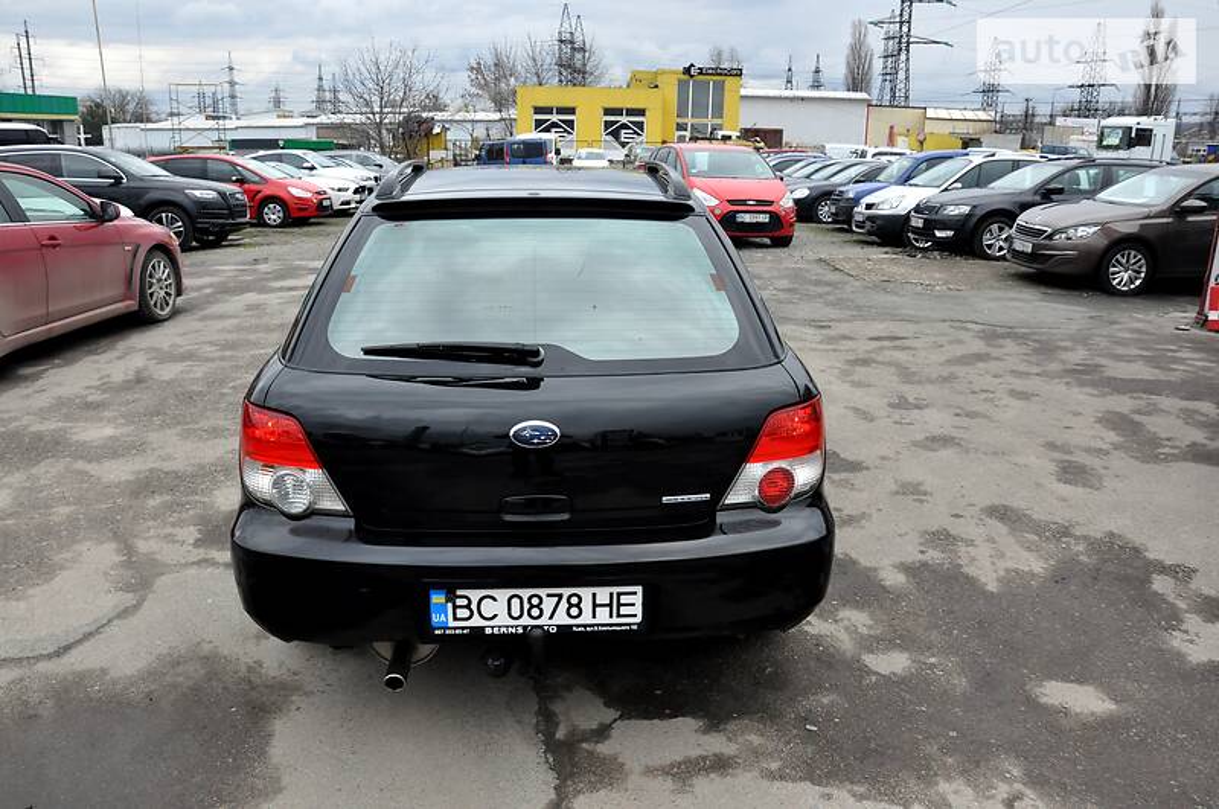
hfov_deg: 67.5
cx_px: 610
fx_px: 913
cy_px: 404
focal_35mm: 27
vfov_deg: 47.8
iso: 800
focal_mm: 18
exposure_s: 1/320
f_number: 9
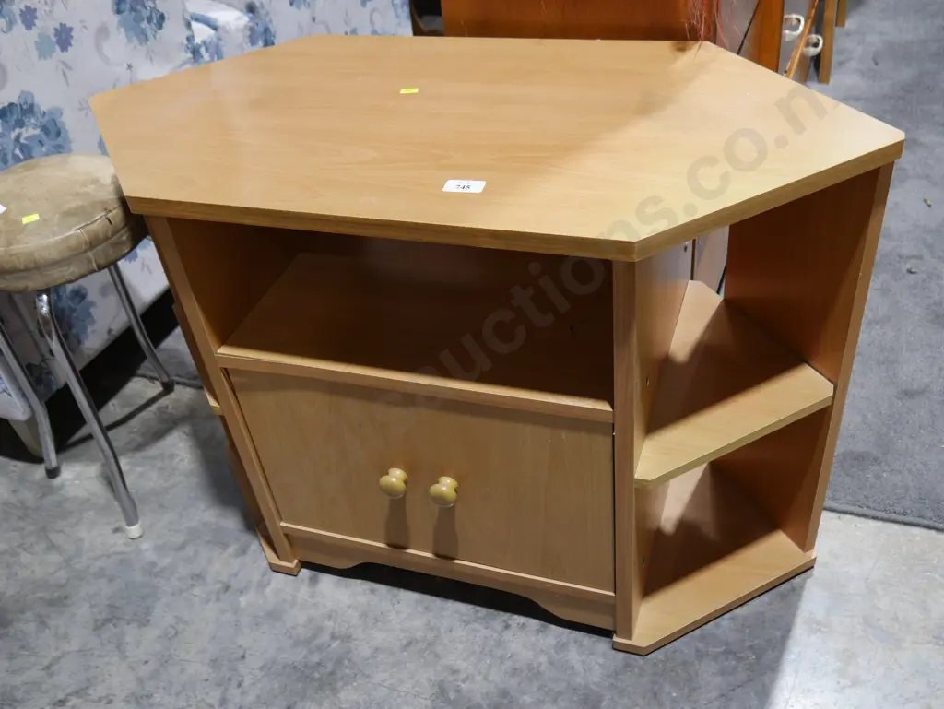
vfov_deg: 41.8
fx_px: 928
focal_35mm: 34
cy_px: 354
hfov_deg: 53.9
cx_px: 472
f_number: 4
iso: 400
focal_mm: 17
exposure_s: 1/60
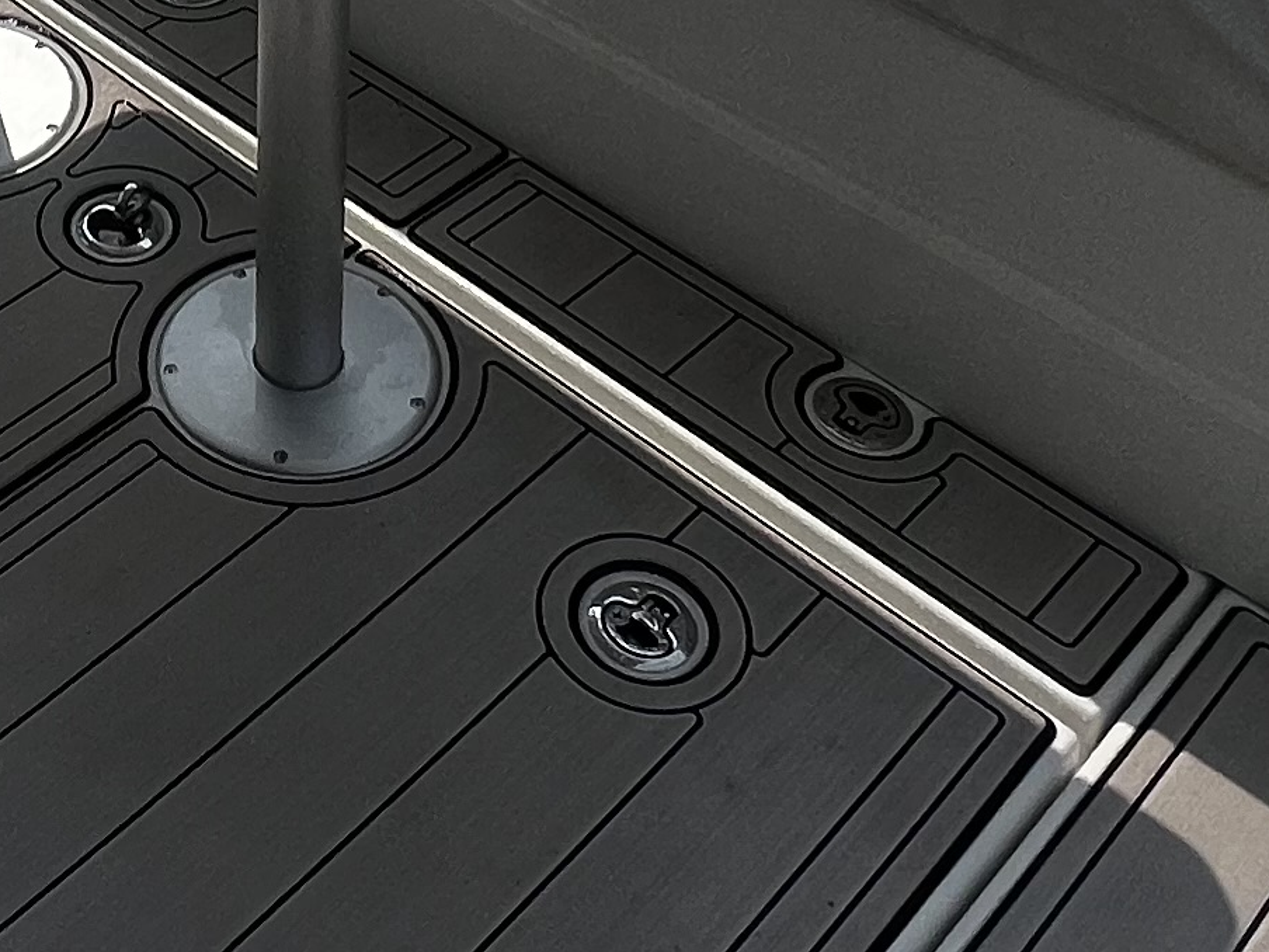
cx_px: 142
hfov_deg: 31.7
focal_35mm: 58
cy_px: -586
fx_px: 2126
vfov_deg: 20.5
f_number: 1.8
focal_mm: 1.57
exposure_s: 1/6944
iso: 40
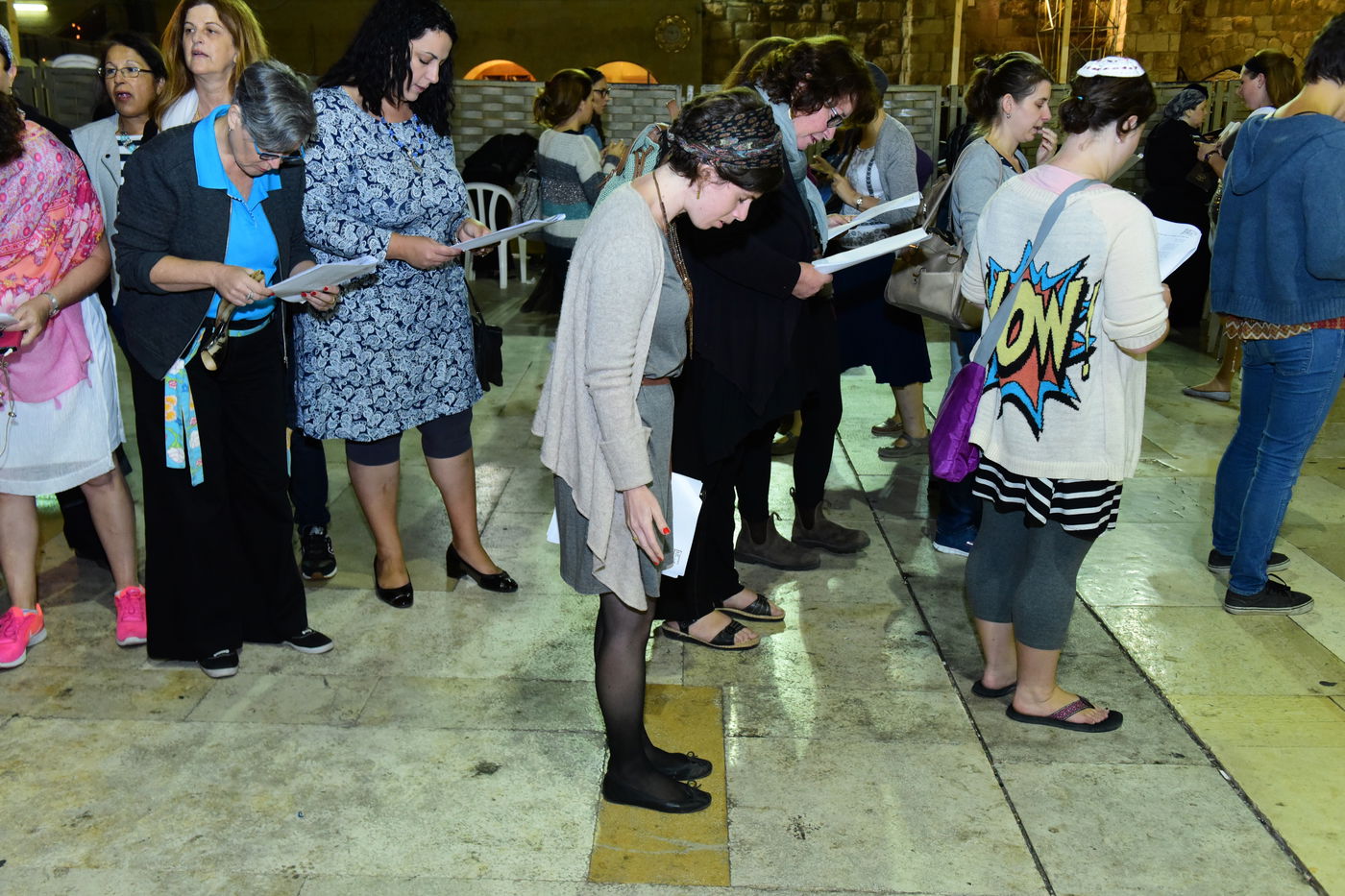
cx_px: 672
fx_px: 1270
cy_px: 448
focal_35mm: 34
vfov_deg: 38.9
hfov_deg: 55.8
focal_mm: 34
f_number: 5.6
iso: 3200
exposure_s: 1/125
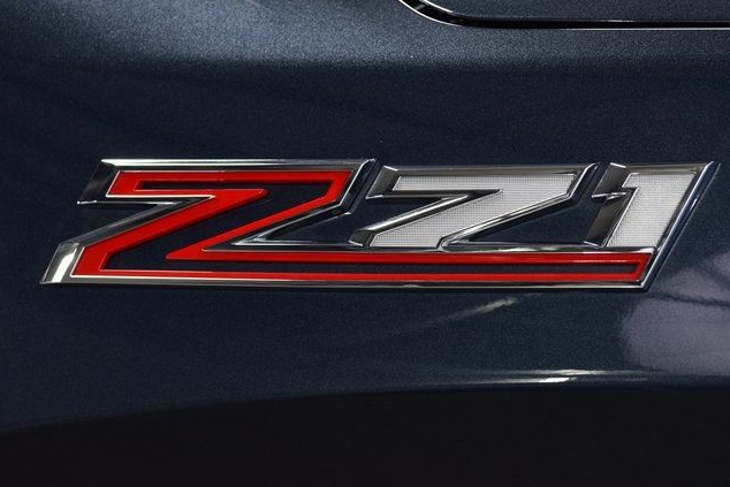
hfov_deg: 19.3
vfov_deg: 12.9
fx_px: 2150
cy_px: 242
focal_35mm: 106
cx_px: 365
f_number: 7.1
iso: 720
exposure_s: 1/30
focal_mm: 70
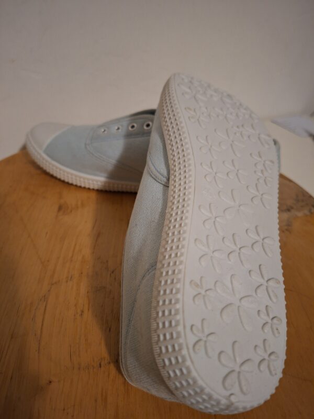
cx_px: 157
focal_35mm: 23
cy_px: 210
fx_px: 278
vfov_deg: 73.9
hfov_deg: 58.9
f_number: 1.8
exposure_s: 1/24
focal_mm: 5.54
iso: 800
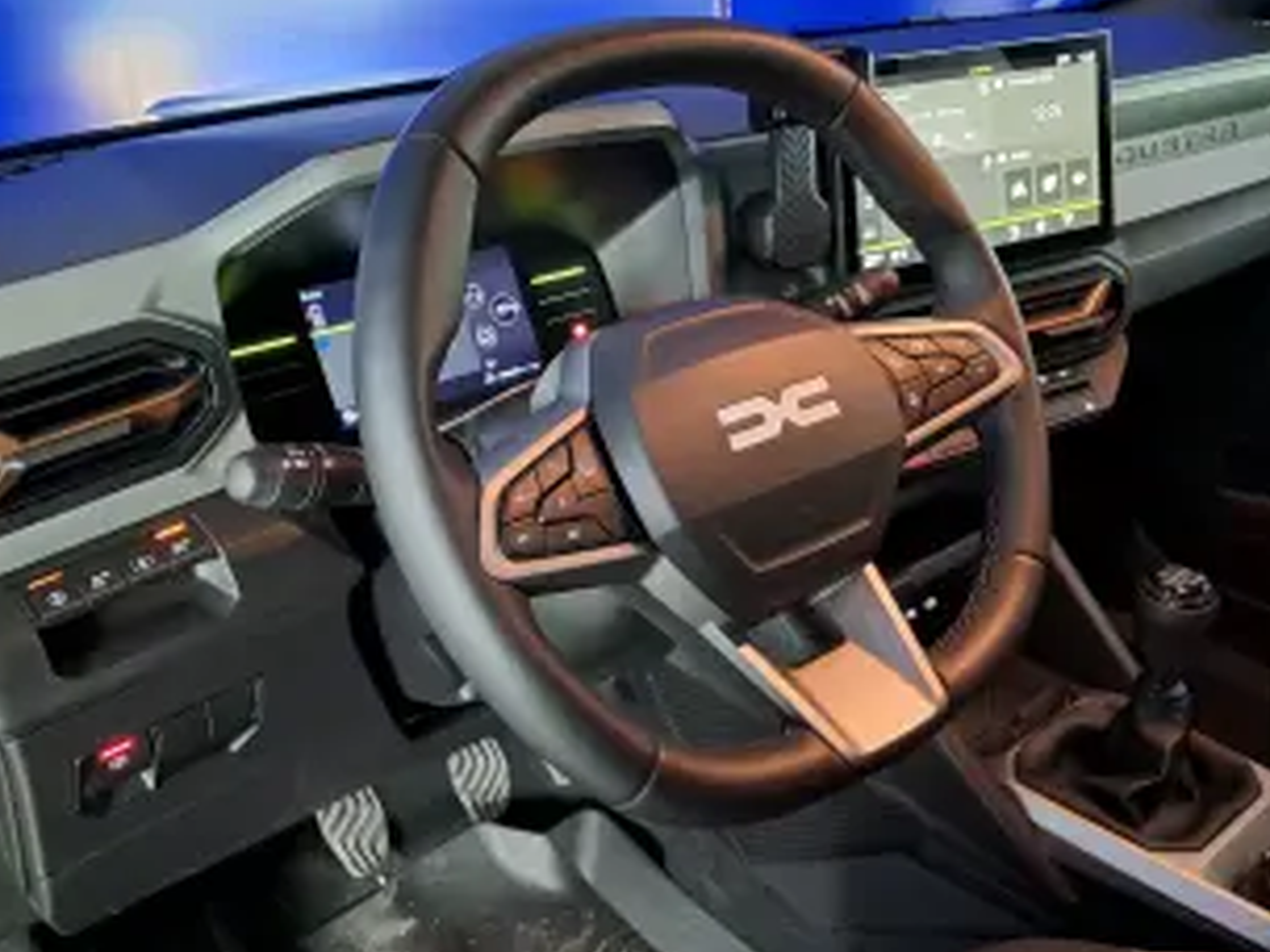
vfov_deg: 44.1
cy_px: 430
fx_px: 1174
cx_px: 648
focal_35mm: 32
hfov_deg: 56.8
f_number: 1.8
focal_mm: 4
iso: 1000
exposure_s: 1/20
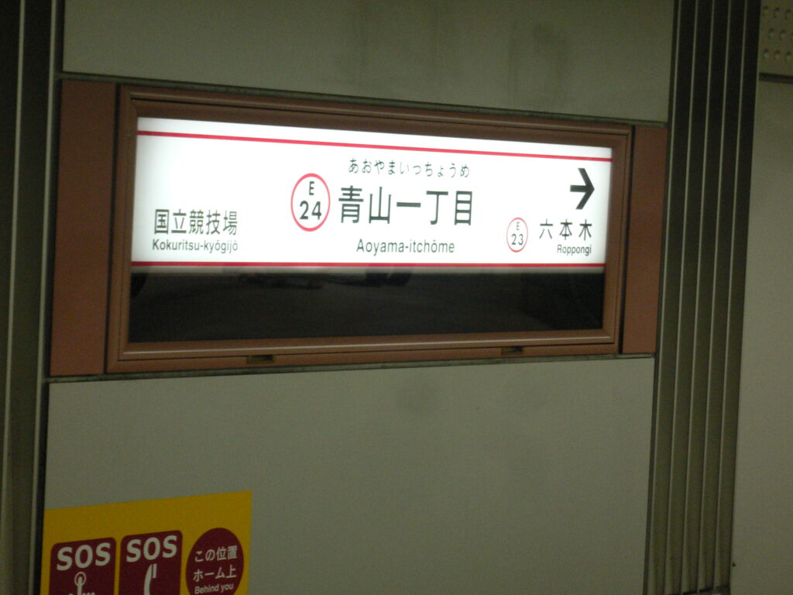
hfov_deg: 18.7
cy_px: 298
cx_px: 396
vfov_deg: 14.1
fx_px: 2405
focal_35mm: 105
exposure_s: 1/15
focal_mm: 17.4
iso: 200
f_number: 5
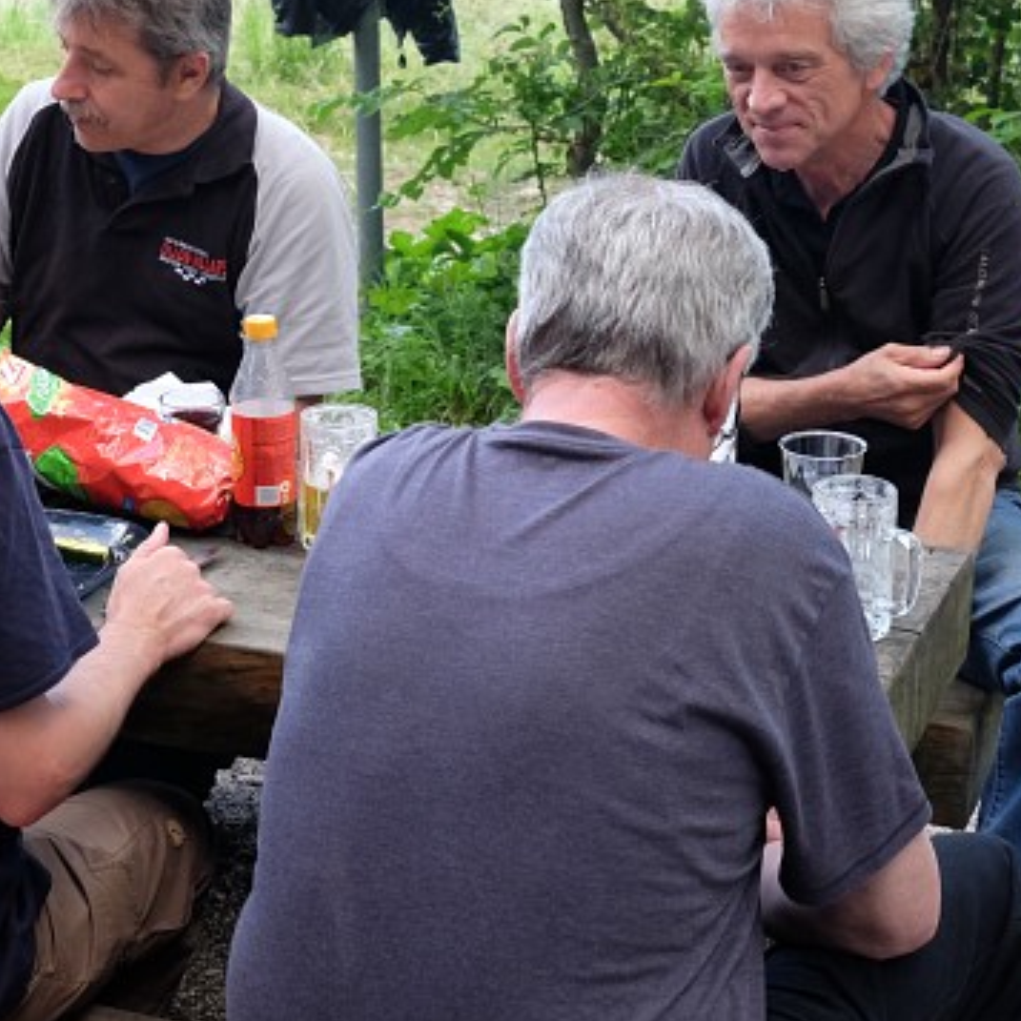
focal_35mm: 80
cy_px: 373
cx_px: 363
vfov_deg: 21.6
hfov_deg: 21.6
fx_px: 2670
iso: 1600
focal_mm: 27.9
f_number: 5.6
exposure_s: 1/180
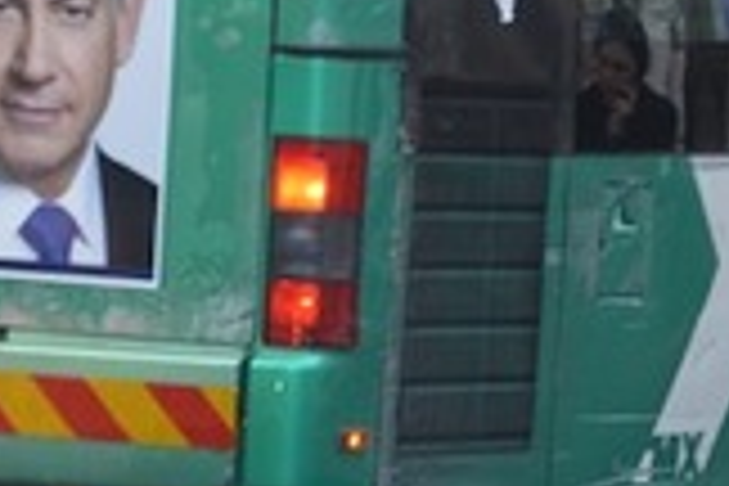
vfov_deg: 3.4
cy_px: -65
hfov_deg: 5.1
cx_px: 1022
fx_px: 8180
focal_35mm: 404
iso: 400
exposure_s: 1/60
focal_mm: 60
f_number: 5.3
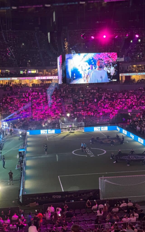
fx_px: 323
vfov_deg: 39.6
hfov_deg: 25.3
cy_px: 116
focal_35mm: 51
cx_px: 65
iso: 640
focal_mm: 6.76
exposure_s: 1/29
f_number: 1.78
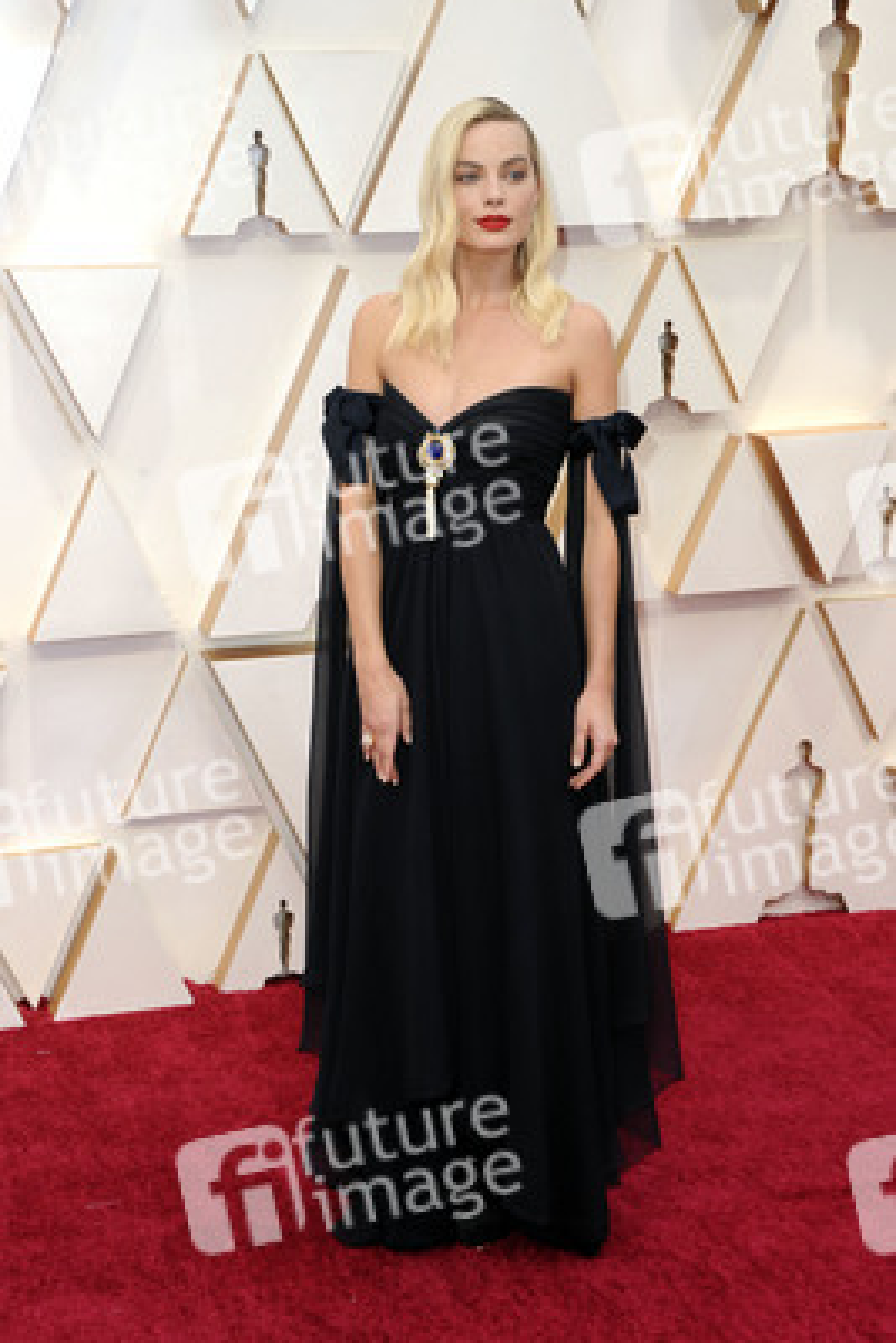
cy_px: 672
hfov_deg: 23.4
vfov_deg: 34.5
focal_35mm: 58
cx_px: 448
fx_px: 2163
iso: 1250
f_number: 8
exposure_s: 1/200
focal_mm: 58
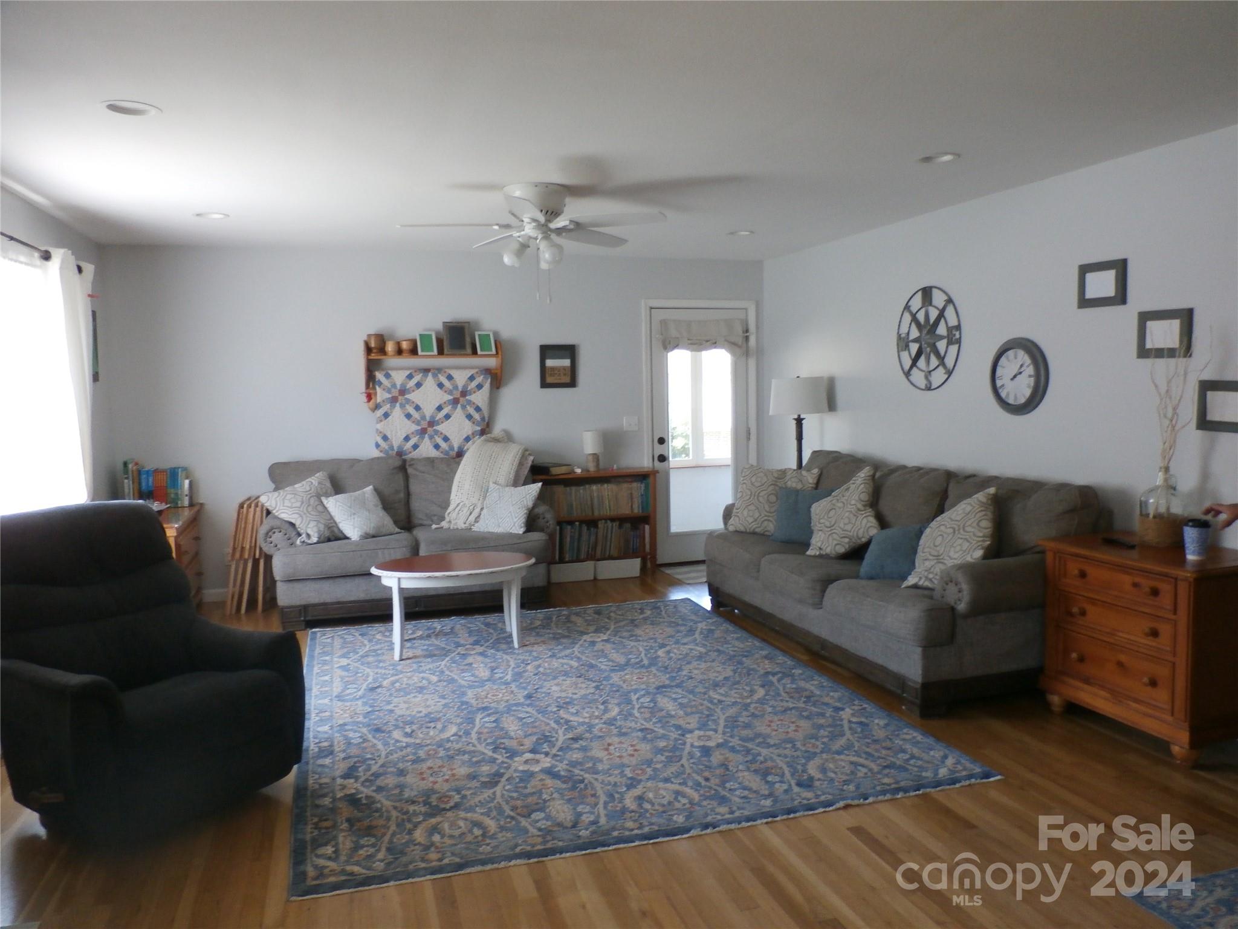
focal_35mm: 25
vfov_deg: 54.9
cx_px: 619
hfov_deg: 69.4
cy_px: 464
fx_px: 894
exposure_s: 1/30
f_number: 3
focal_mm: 4.5
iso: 200
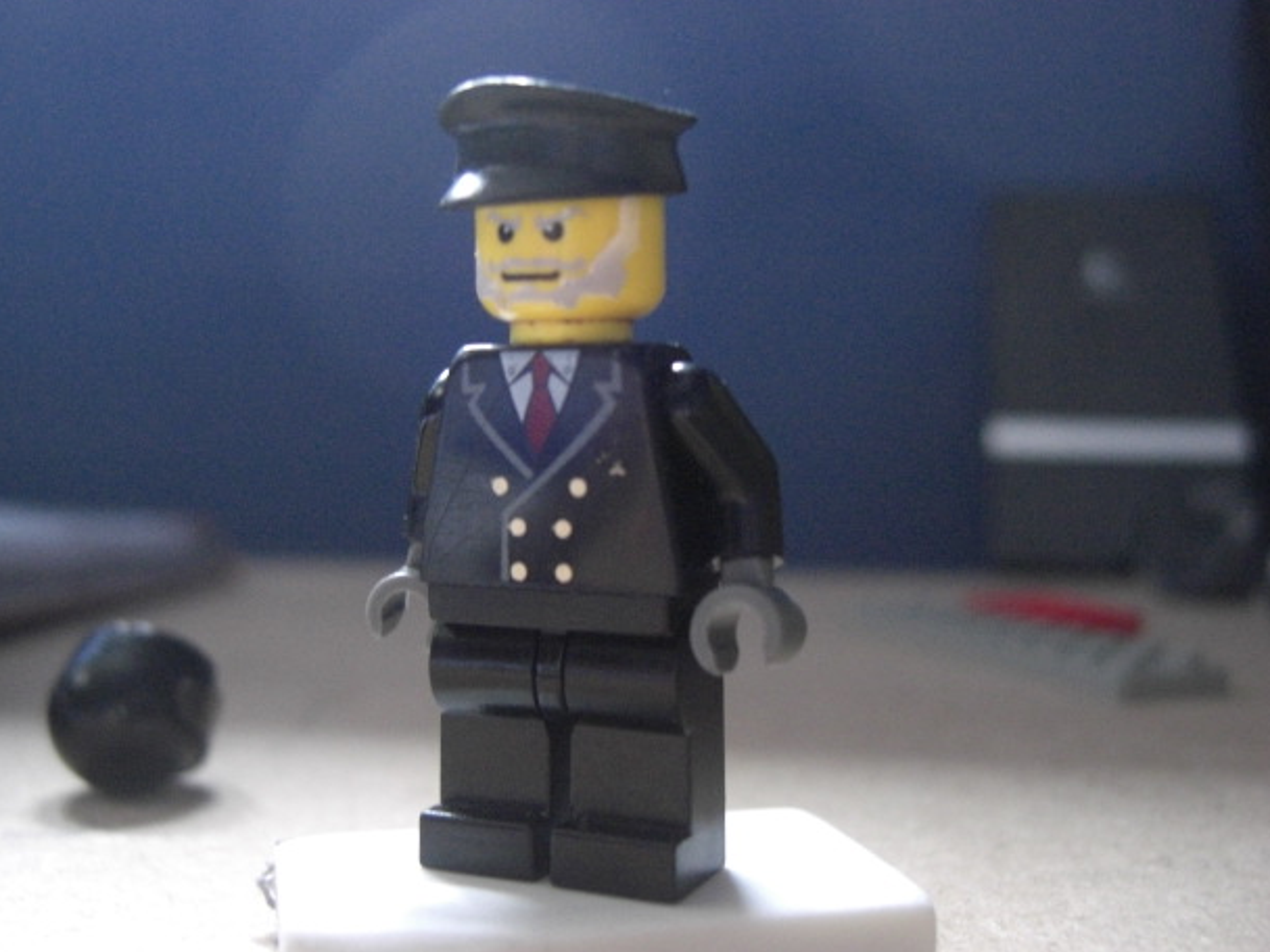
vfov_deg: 36.0
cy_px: 486
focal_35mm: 40
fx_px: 1468
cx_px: 616
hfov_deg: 46.8
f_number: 2.8
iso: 800
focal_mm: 7.9
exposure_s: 1/13
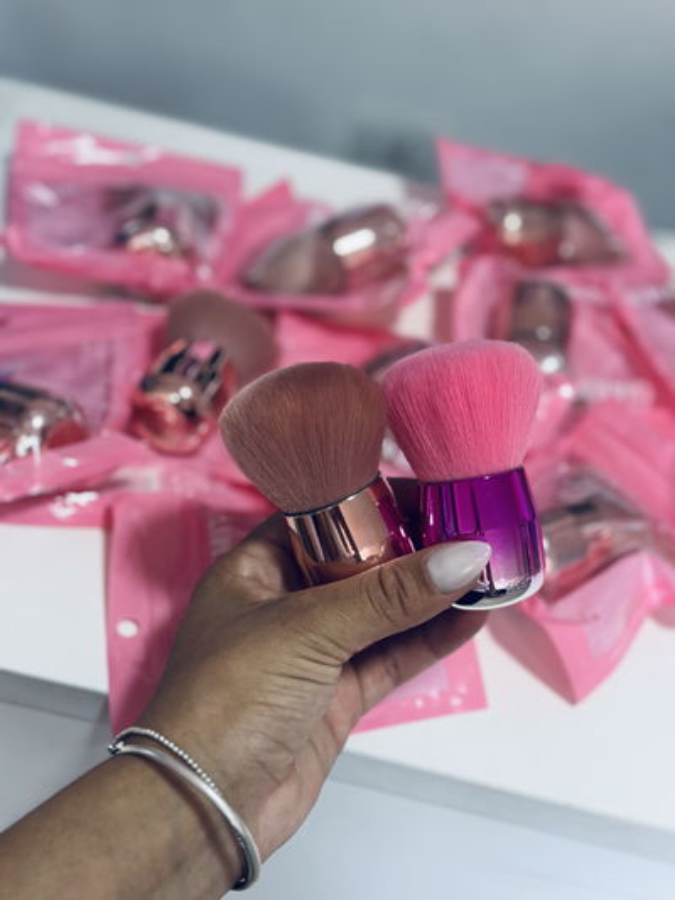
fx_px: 1247
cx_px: 338
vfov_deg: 39.6
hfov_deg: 30.3
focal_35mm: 48
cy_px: 450
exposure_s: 1/62
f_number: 1.78
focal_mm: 6.86
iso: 125
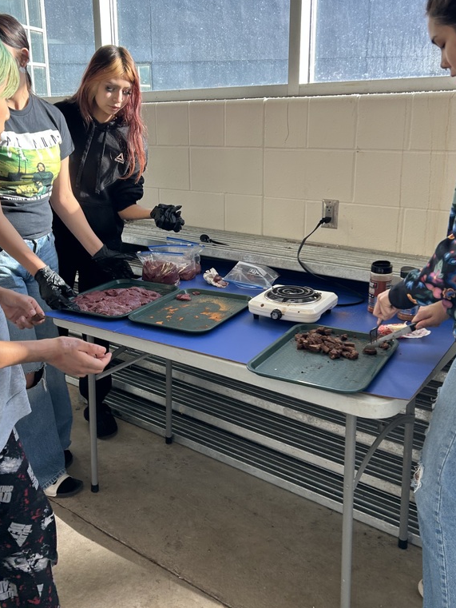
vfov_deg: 52.6
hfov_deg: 40.5
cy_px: 292
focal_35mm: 35
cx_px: 180
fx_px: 615
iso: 50
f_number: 1.5
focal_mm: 5.7
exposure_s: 1/340
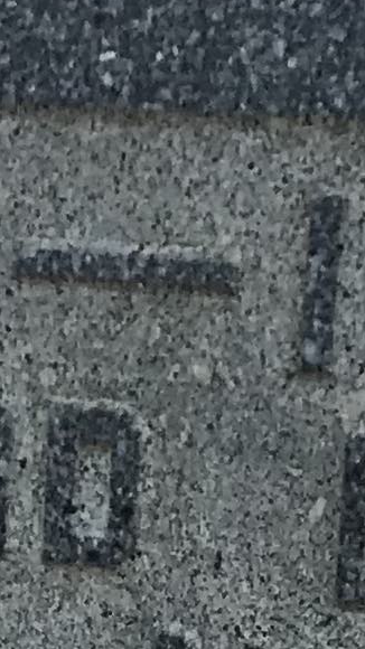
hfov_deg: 5.7
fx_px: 3650
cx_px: 223
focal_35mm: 212
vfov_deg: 9.8
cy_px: 1046
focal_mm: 3.99
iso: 20
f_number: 1.8
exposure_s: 1/1368
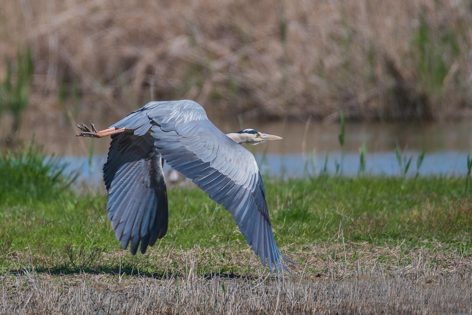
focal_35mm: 900
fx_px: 11798
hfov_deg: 2.3
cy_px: 158
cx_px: 236
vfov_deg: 1.5
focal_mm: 600
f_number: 6.3
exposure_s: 1/1250
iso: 280
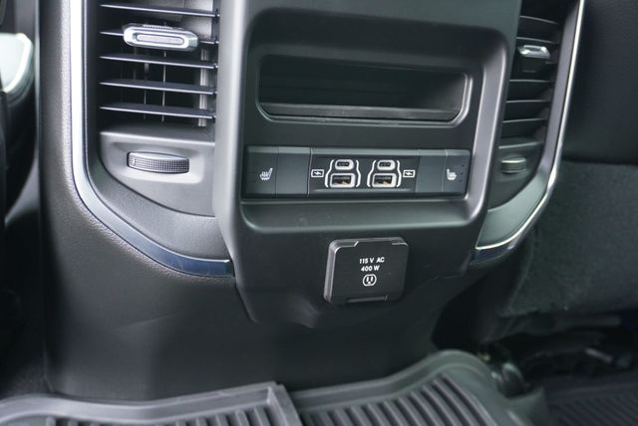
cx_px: 319
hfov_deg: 53.1
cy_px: 213
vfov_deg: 36.9
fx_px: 639
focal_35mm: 36
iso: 1250
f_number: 4.5
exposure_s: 1/60
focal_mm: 24
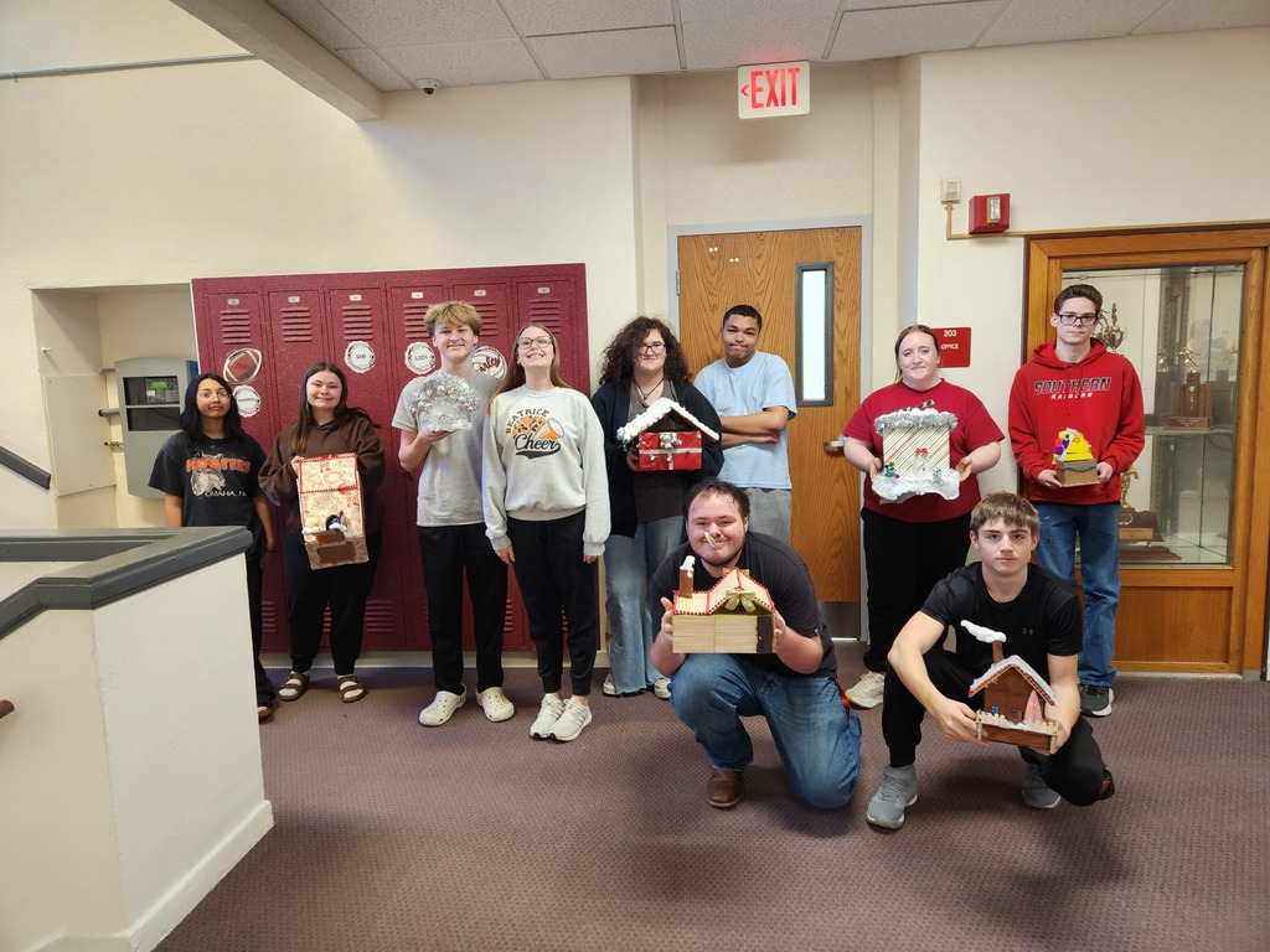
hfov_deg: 73.9
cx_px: 635
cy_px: 476
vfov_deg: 58.9
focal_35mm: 23
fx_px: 844
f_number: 1.8
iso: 200
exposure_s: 1/60
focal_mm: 5.4
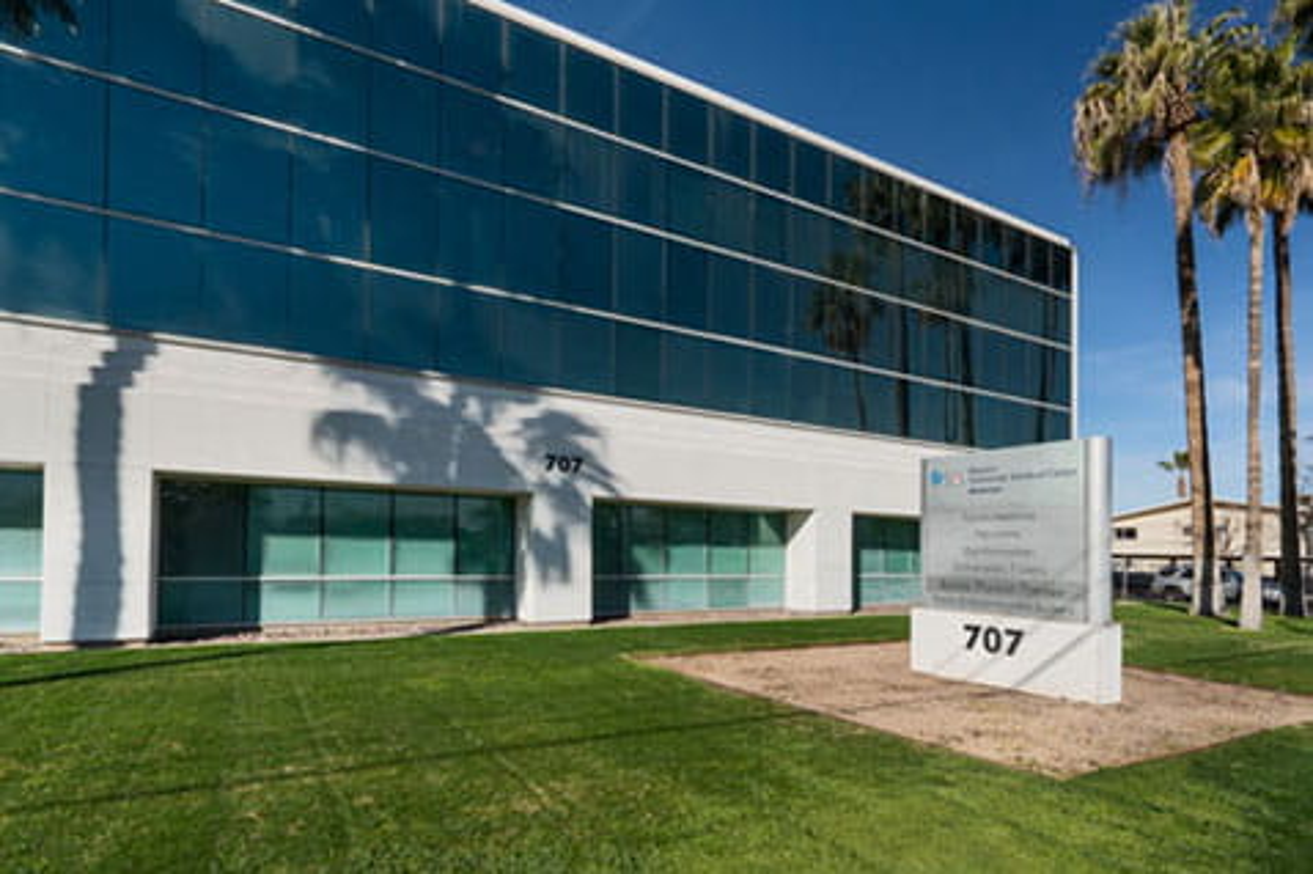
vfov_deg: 67.3
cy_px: 437
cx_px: 656
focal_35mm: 18
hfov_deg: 90.0
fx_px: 656
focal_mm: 18
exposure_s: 1/25
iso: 50
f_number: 16
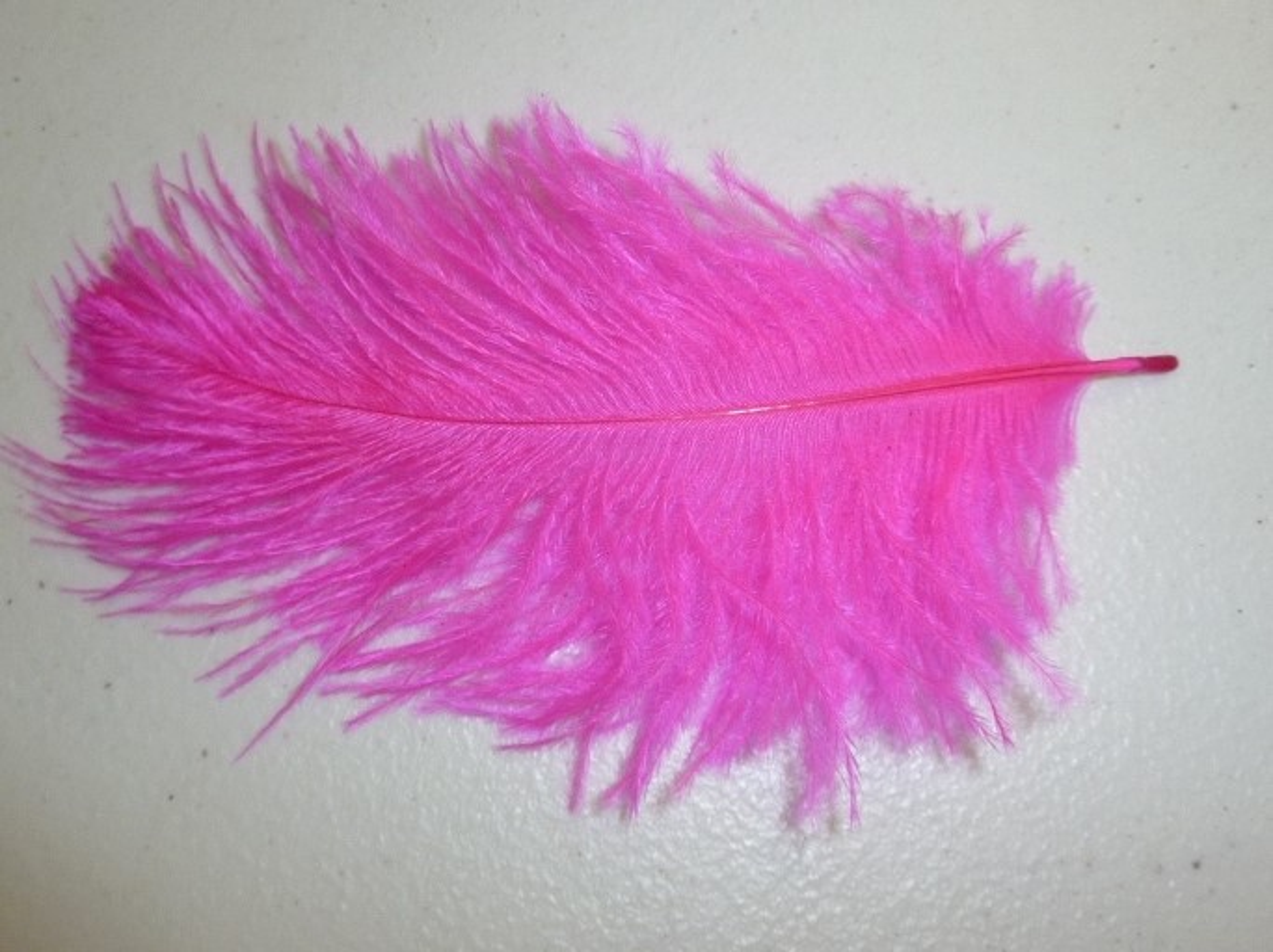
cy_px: 476
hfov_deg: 69.4
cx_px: 636
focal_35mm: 25
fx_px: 919
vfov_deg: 54.8
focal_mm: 4.1
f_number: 4
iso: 100
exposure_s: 1/30
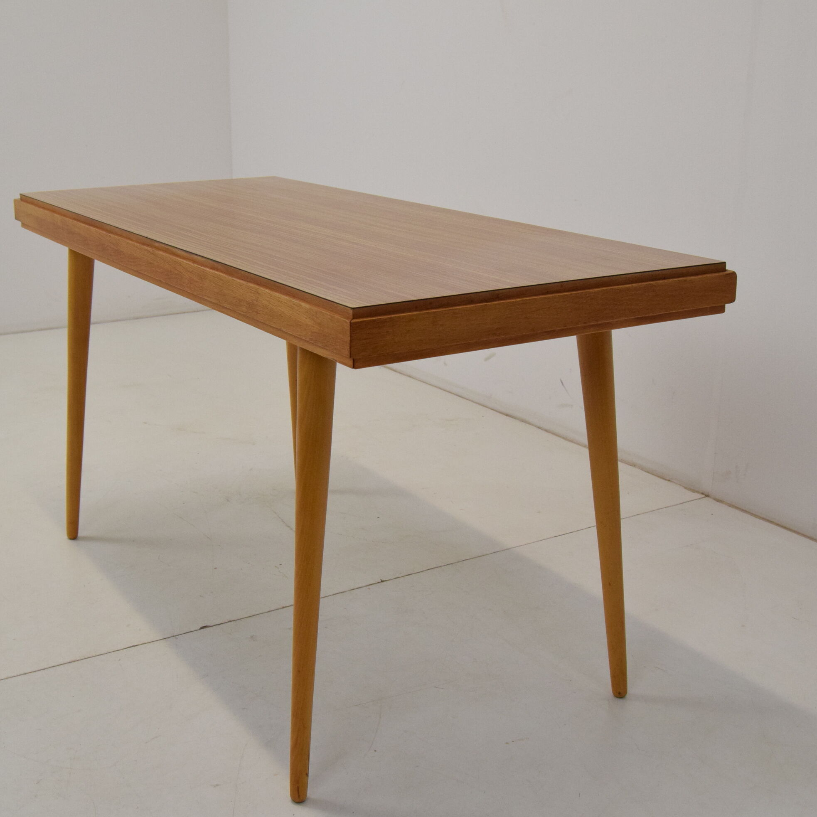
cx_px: 356
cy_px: 415
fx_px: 1192
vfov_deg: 37.8
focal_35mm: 45
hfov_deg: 37.8
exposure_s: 1/250
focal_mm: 23
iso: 1600
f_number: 8
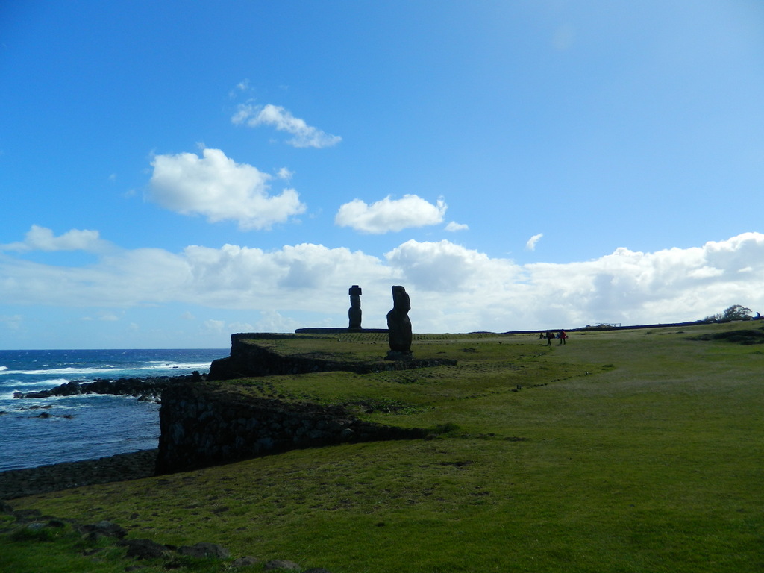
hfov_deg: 69.4
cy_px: 286
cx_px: 382
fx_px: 552
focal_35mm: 25
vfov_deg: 54.9
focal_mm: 4.5
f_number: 8.7
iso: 80
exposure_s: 1/200
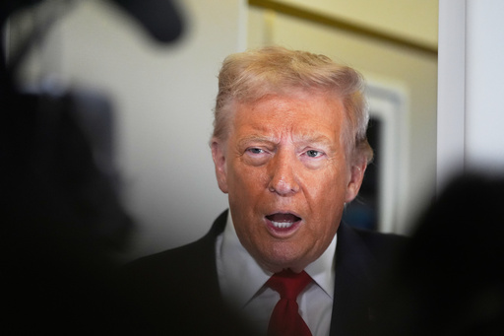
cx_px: 252
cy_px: 168
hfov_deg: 13.6
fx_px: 2113
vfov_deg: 9.1
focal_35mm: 151
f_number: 2.8
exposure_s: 1/400
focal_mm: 151
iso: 3200
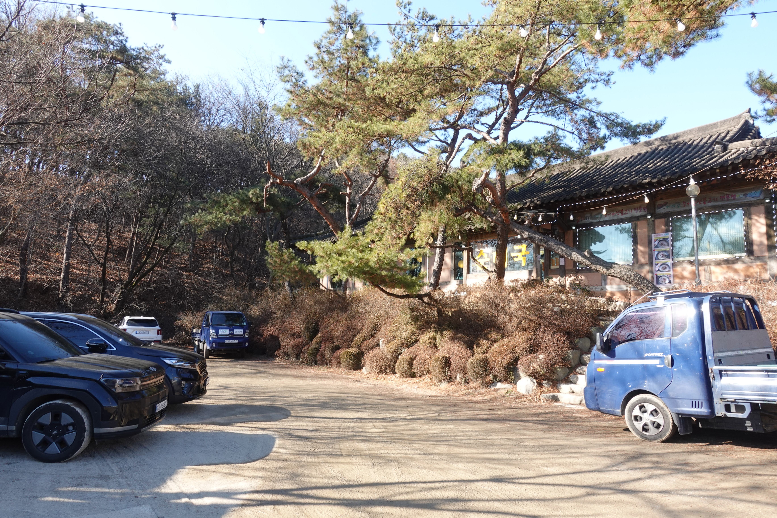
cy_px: 259
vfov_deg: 53.1
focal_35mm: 24
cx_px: 388
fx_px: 518
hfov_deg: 73.7
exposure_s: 1/100
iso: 125
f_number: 5.6
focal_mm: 8.8
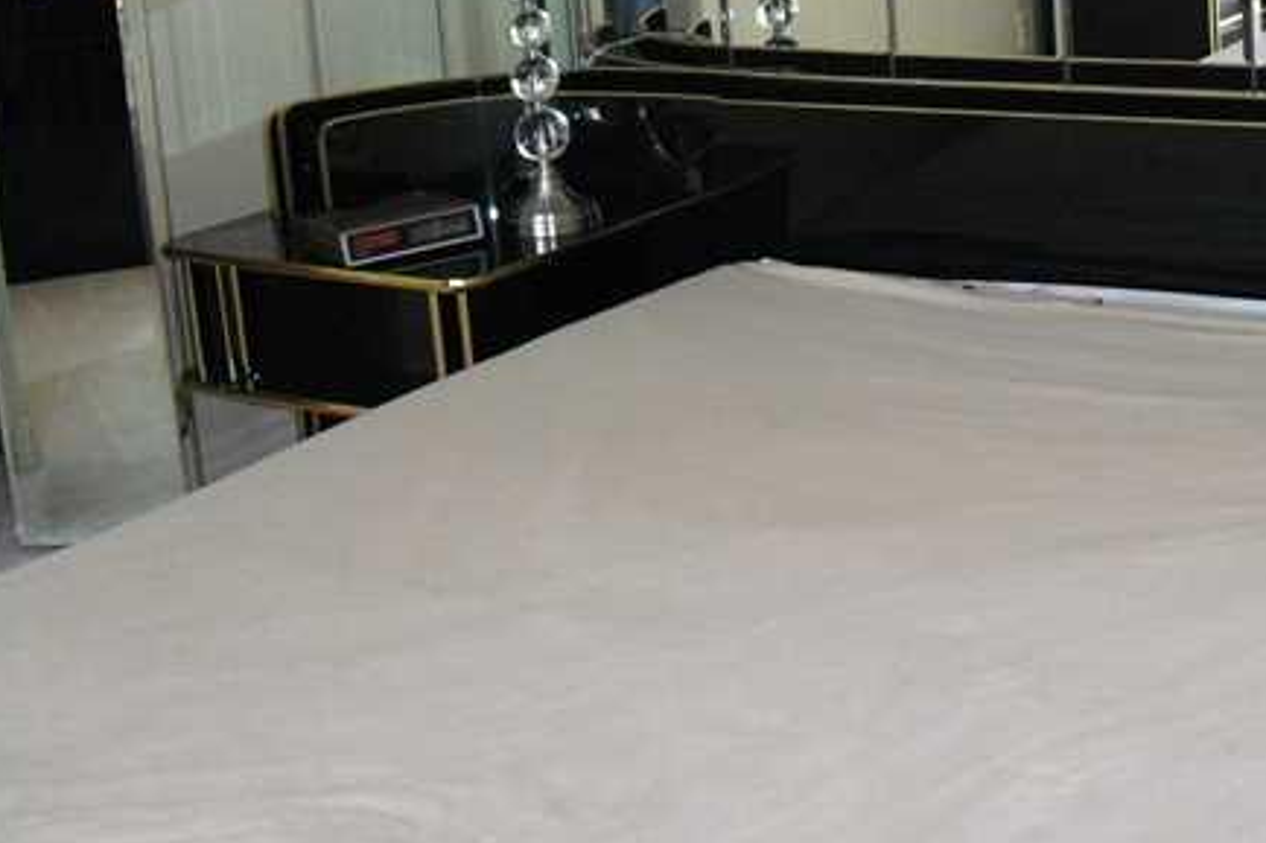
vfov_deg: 19.3
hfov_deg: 28.3
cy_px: 44
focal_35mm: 69
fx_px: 2425
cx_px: 1103
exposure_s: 1/60
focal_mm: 6.3
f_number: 3.1
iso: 400
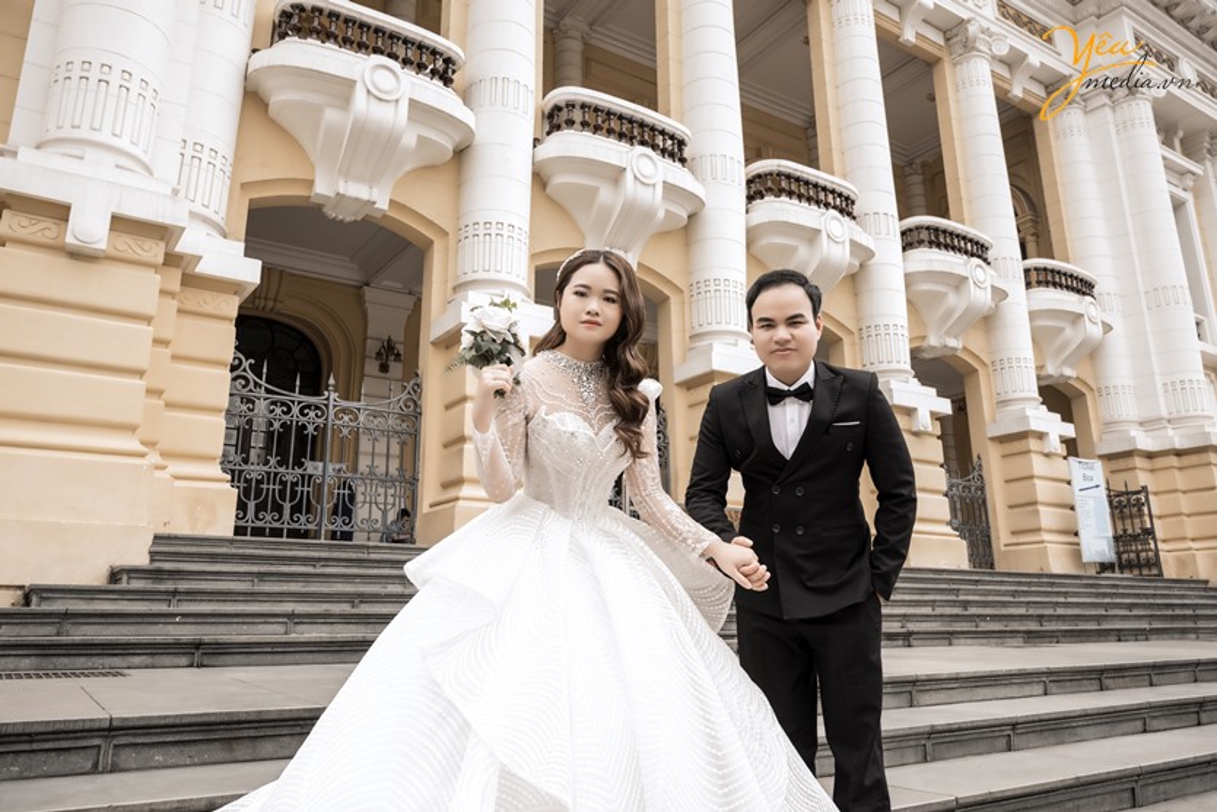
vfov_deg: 53.1
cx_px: 608
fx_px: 811
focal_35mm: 24
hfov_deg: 73.7
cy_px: 406
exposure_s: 1/1000
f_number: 4.5
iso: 400
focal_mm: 24
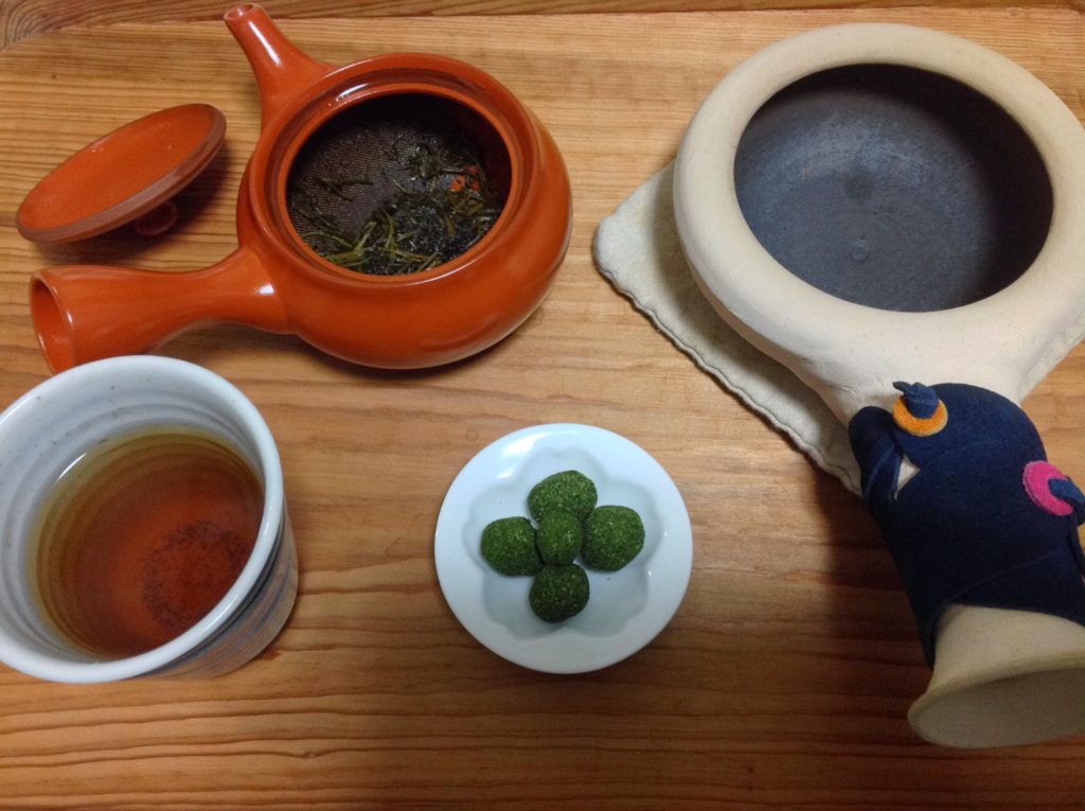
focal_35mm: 35
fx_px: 1095
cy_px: 406
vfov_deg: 40.6
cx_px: 542
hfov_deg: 52.7
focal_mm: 4.28
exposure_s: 1/15
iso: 200
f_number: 2.4
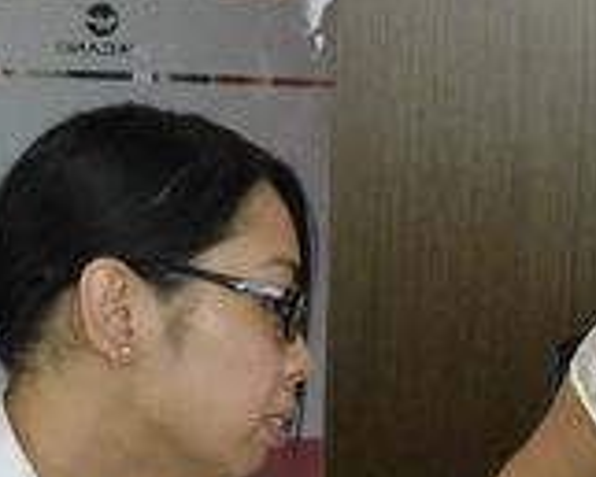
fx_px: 1659
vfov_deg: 16.0
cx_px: 500
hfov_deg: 20.1
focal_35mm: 94
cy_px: 483
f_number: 4.5
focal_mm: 18
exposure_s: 1/100
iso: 6400
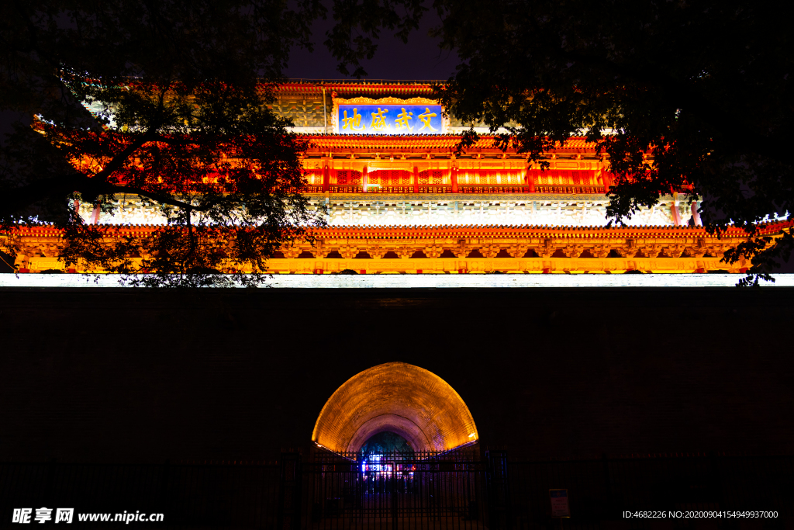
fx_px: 529
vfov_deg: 53.1
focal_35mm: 24
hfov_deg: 73.7
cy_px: 265
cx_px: 397
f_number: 4
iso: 640
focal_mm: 24
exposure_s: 1/30
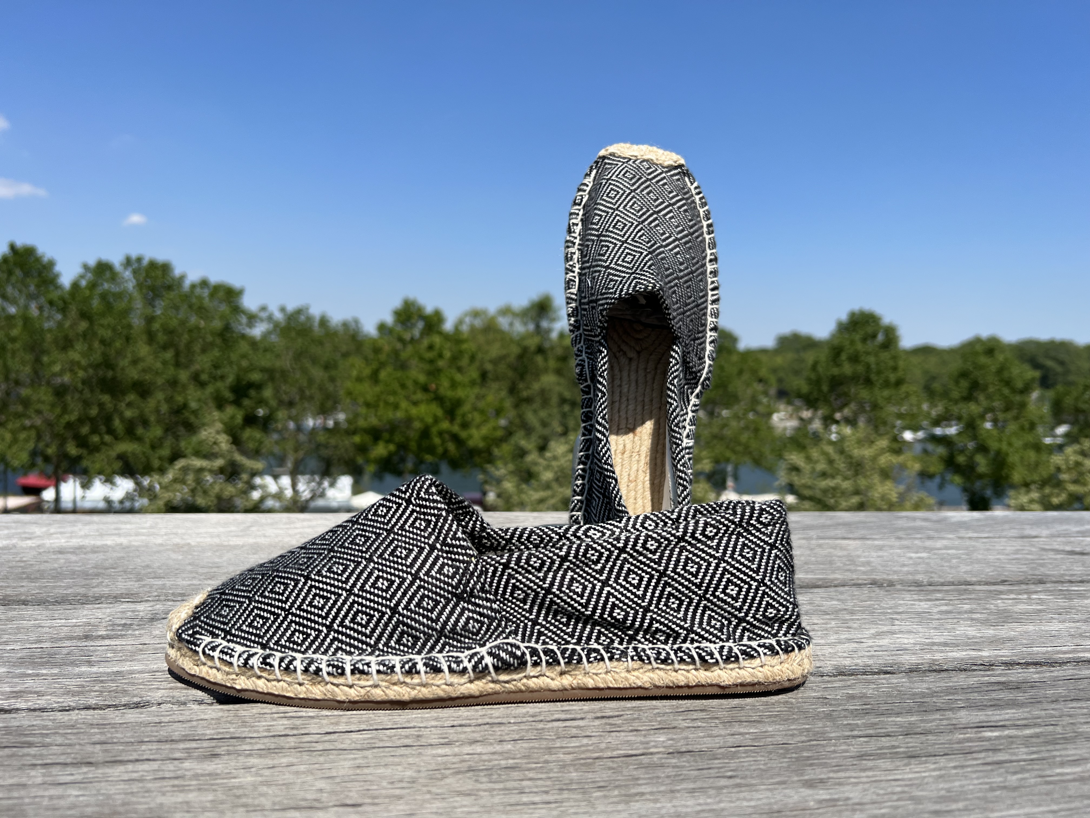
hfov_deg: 67.3
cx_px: 545
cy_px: 409
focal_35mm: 26
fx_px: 819
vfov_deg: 53.1
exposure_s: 1/5587
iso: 50
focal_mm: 5.7
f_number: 1.5
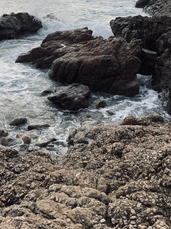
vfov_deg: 47.4
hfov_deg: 36.4
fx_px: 257
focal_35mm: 39
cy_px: 83
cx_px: 56
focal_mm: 3.99
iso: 20
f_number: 1.8
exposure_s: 1/1200
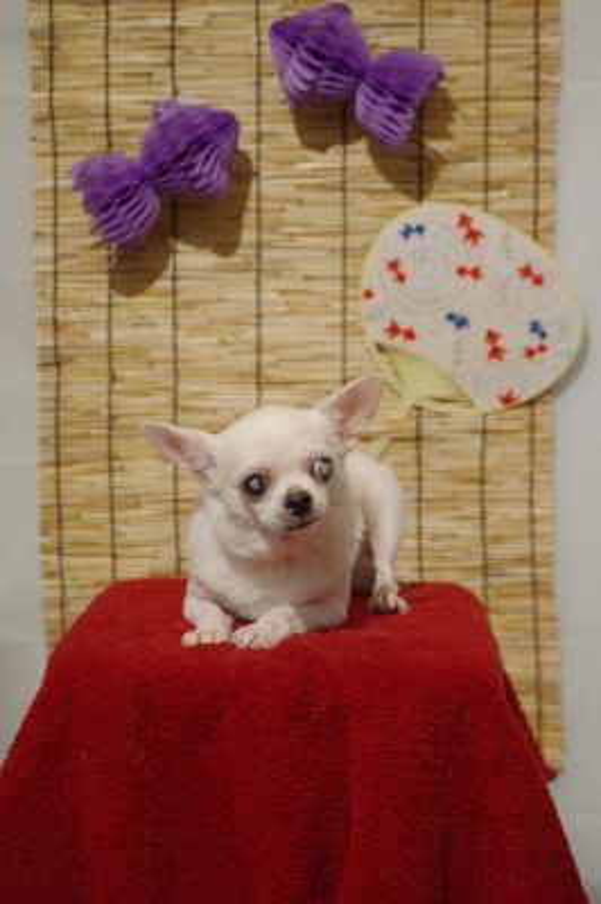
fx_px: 2358
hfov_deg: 14.5
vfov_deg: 21.7
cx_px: 300
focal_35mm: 94
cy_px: 452
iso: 320
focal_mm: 63
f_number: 2.8
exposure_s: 1/160
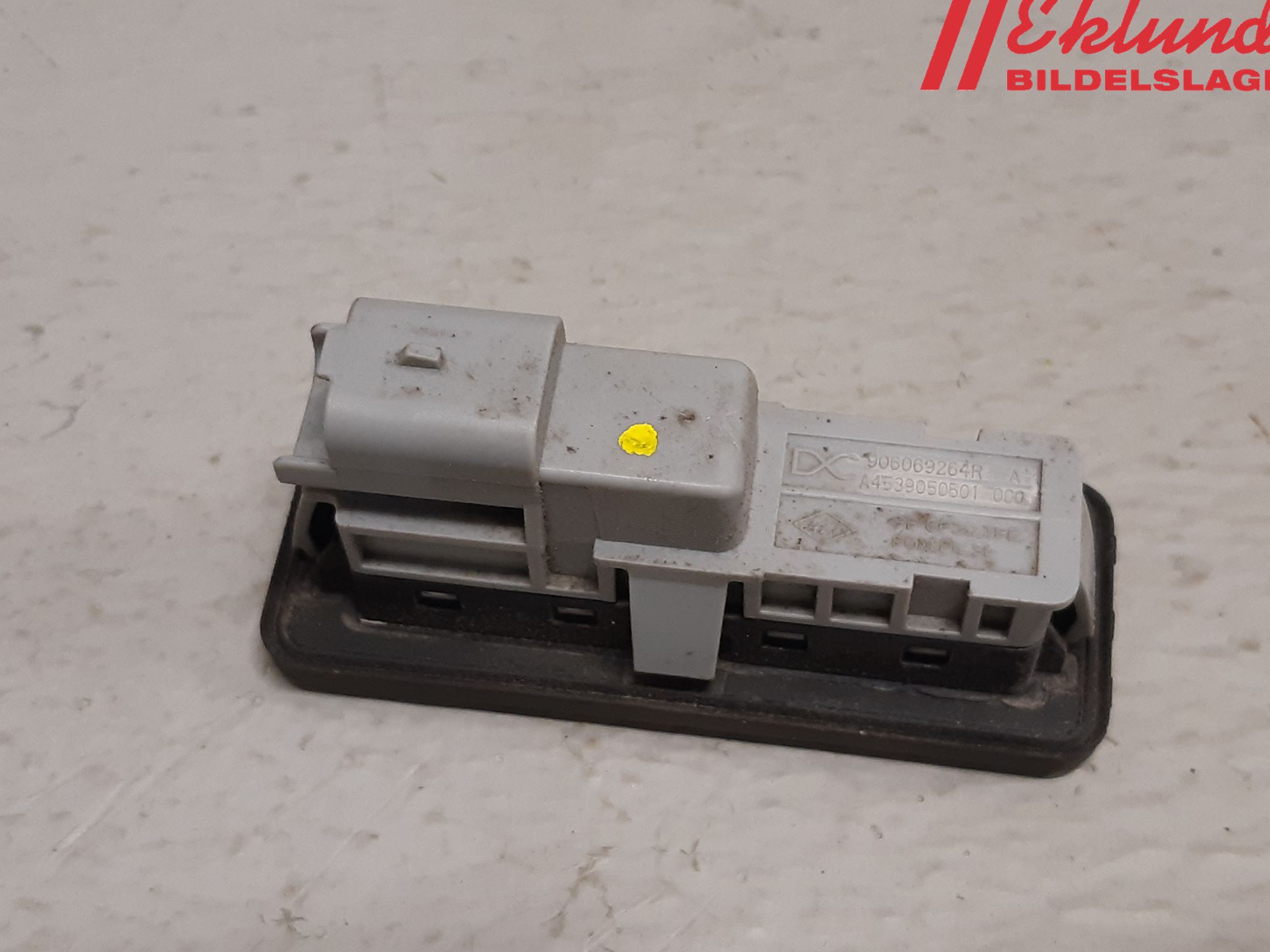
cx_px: 656
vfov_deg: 51.4
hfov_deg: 65.3
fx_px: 991
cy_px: 476
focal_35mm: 27
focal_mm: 3.93
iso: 125
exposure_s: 1/50
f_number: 1.7
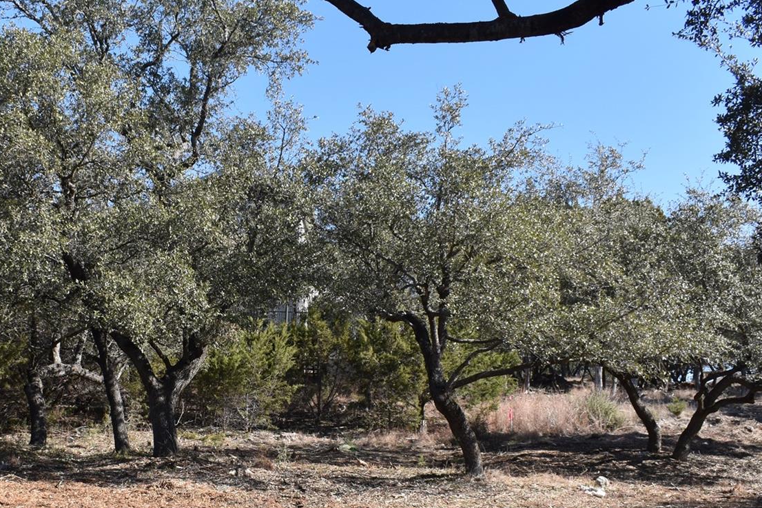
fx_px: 1058
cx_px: 216
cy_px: 393
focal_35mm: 50
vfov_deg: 26.6
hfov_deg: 38.8
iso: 220
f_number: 8
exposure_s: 1/250
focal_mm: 18
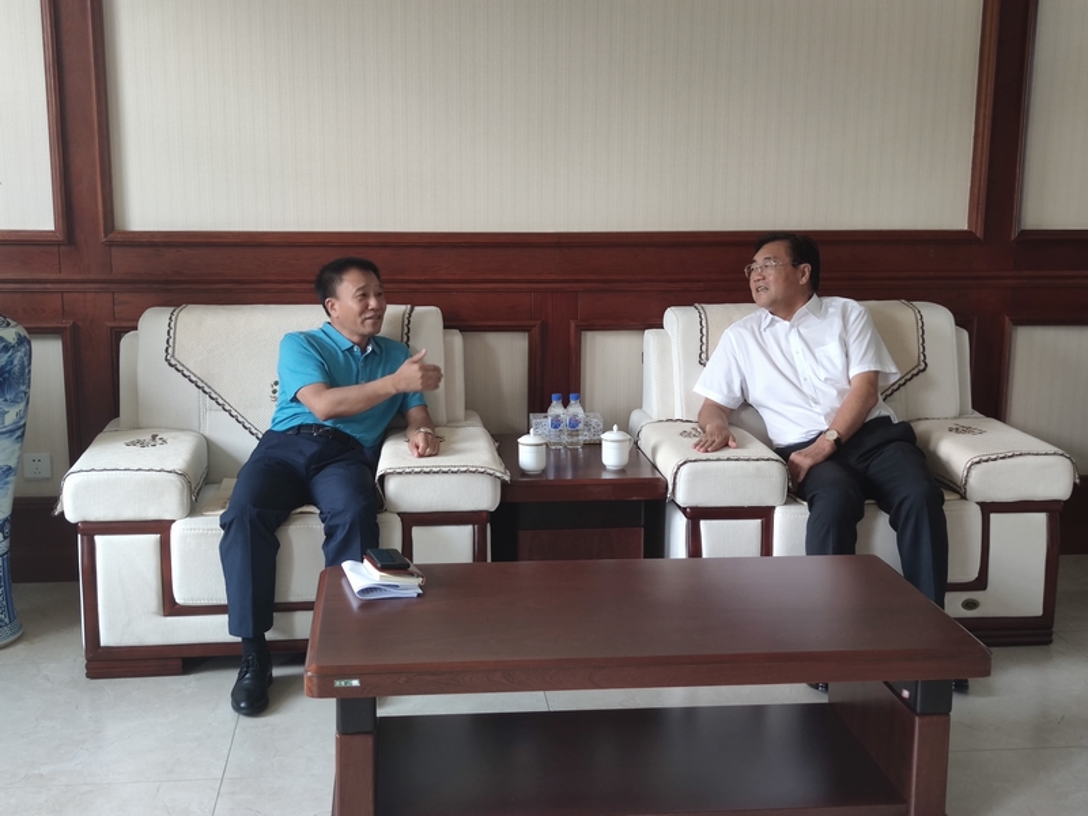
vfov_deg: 33.6
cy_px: 408
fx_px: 1352
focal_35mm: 43
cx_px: 544
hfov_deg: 43.9
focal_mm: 6.72
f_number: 1.69
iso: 226
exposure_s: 1/100
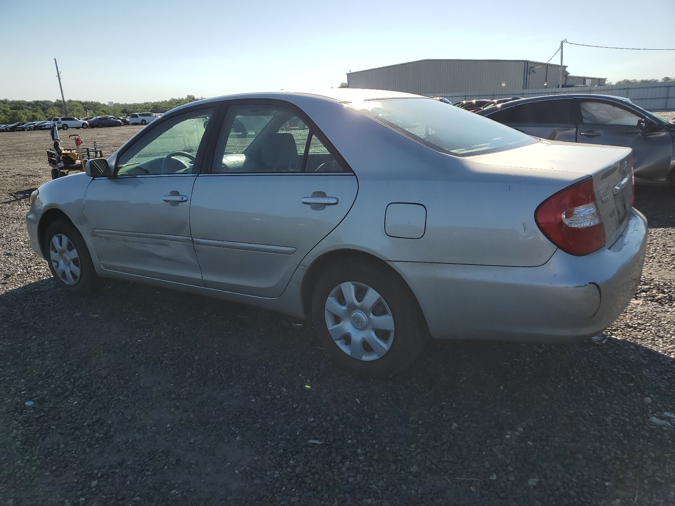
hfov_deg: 67.3
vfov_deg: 53.1
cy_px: 253
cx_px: 338
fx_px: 507
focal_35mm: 26
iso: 50
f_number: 1.5
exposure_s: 1/5000
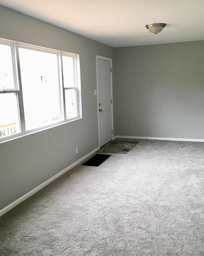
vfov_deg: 51.6
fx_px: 264
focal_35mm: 35
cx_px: 101
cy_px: 128
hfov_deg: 42.2
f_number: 2.2
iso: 32
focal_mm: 4.15
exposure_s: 1/30
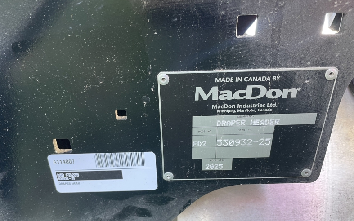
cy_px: 130
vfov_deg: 44.4
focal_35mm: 28
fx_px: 270
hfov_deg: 66.5
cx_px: 175
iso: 125
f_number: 1.6
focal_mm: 4.2
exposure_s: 1/91
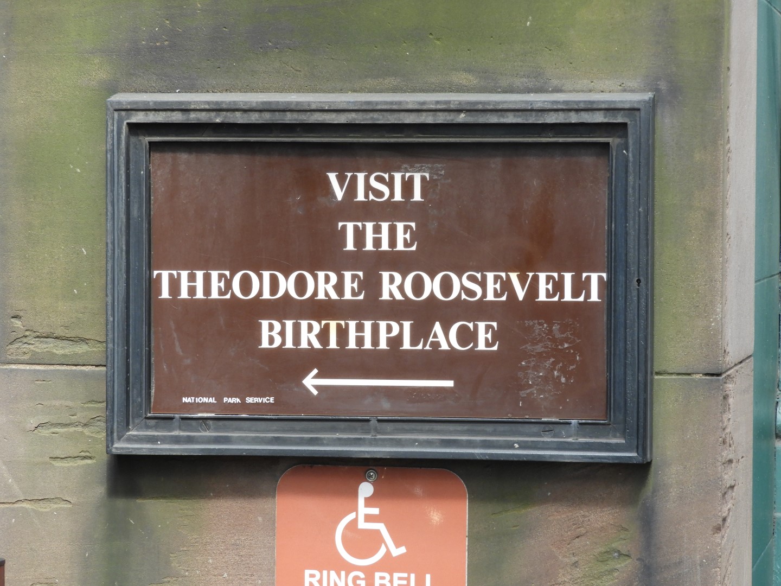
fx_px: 3046
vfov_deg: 11.0
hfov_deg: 14.6
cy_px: 293
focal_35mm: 135
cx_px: 390
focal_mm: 24.2
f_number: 5
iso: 220
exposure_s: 1/60
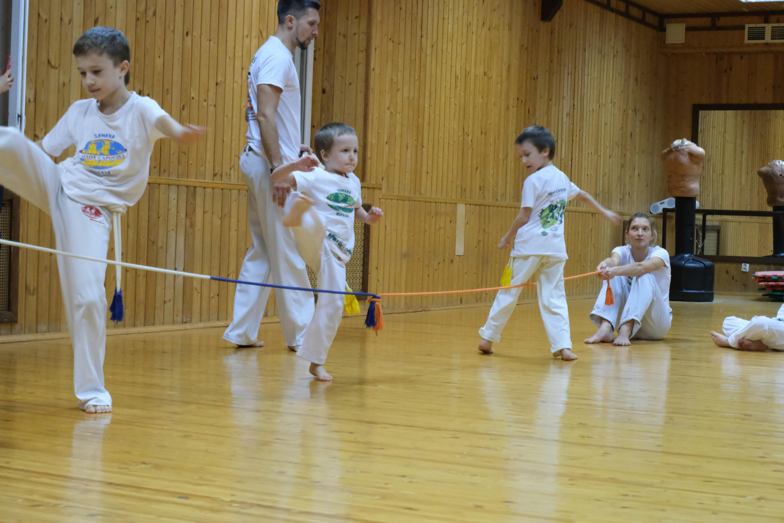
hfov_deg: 29.7
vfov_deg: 20.0
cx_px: 392
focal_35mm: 68
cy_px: 262
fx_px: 1481
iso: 6400
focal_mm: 45
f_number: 5.6
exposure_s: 1/80
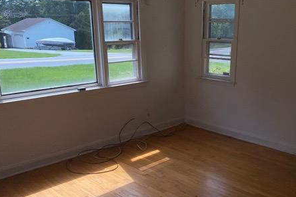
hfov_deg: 49.1
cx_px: 184
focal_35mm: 39
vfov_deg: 34.1
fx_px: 321
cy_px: 120
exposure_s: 1/4808
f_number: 1.8
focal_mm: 4.25
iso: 32
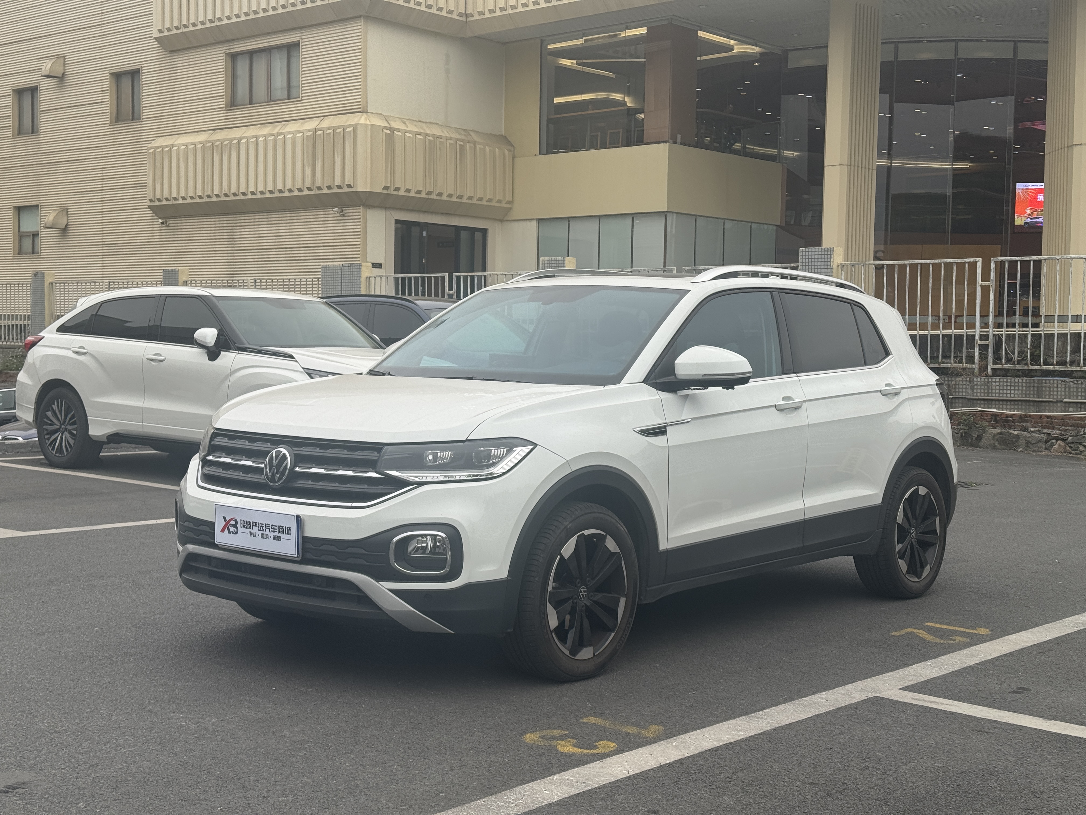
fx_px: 1506
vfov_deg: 30.3
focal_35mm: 48
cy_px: 408
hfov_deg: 39.7
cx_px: 543
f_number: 1.78
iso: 64
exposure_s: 1/832
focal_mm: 6.76
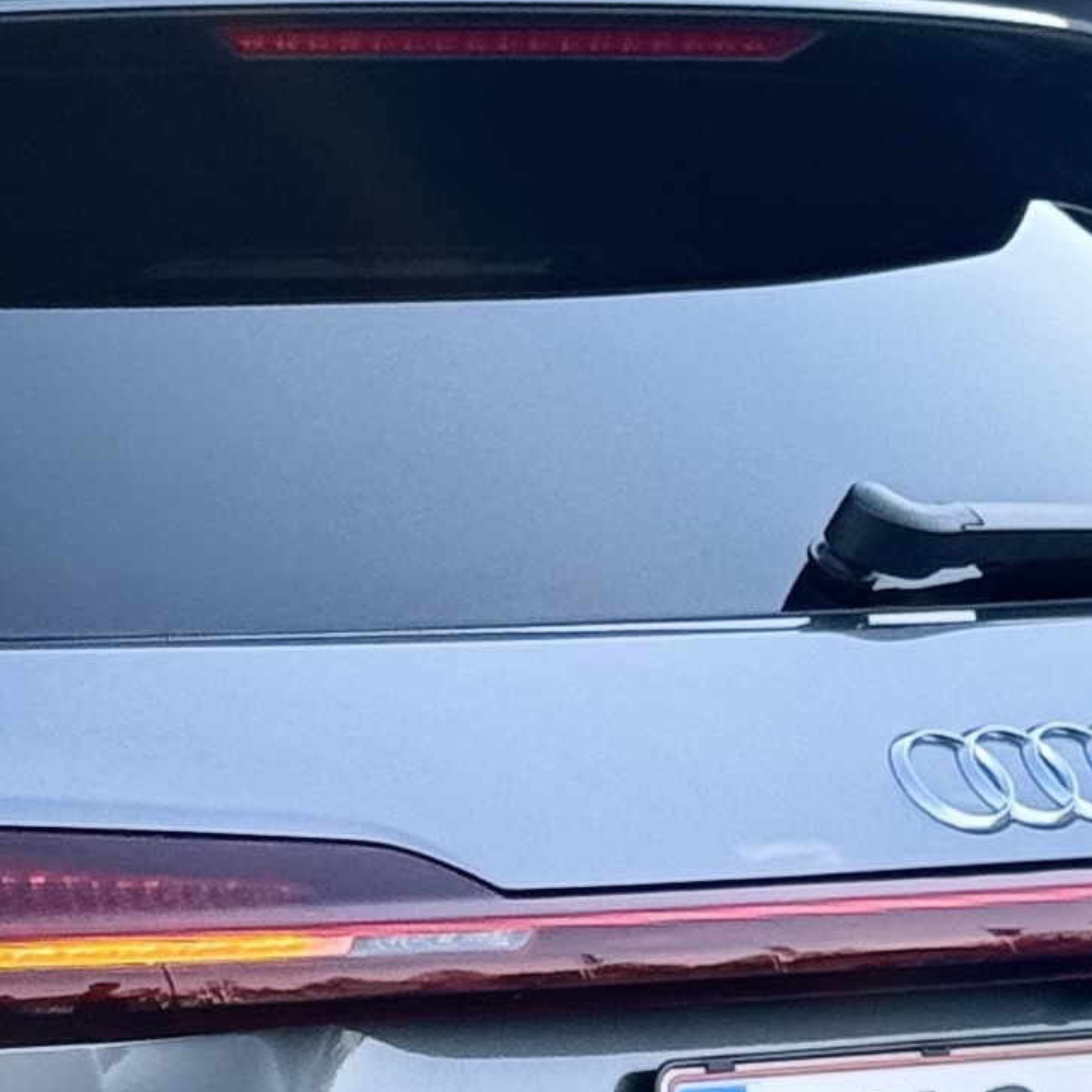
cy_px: 1255
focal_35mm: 236
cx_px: -554
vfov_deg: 7.4
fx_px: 8423
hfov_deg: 7.3
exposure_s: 1/693
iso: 64
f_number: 1.78
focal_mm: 6.76
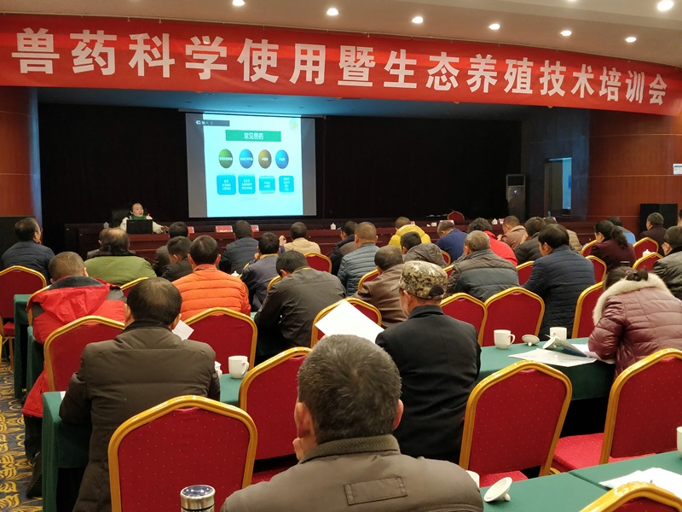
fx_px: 473
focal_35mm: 24
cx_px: 341
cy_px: 256
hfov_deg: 71.6
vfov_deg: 56.8
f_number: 1.7
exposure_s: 1/50
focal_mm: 4.1
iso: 1000
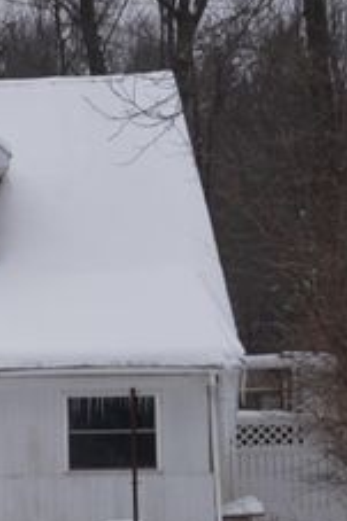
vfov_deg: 15.5
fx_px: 1911
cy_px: 329
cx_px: -216
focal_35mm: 132
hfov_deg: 10.0
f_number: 5.6
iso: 100
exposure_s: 1/160
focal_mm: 40
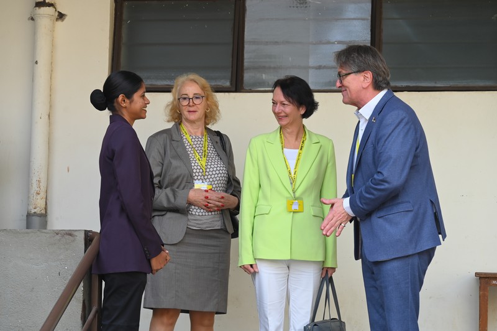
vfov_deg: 14.7
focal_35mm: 93
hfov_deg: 21.9
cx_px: 248
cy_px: 166
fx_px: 1283
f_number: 5.6
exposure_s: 1/125
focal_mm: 93
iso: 250
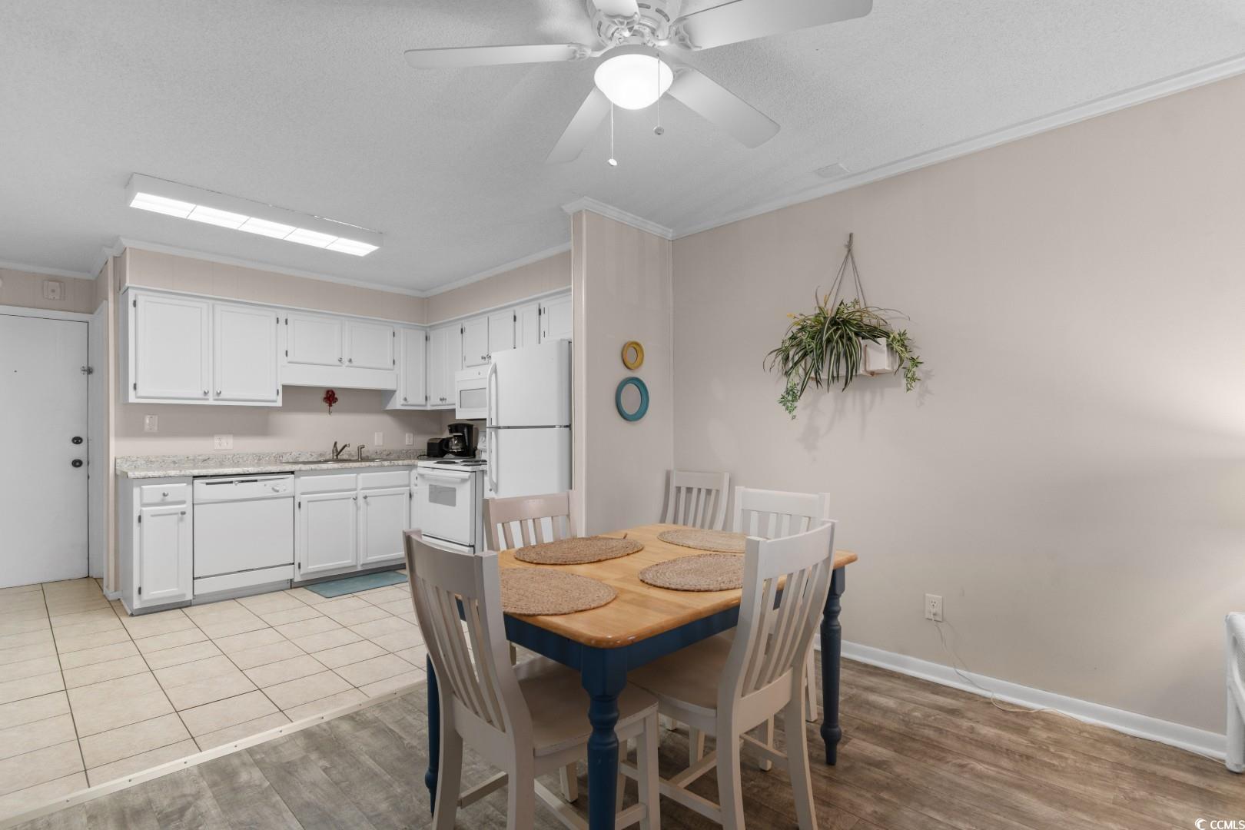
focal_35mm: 16
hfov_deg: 96.7
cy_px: 415
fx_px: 553
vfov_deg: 73.7
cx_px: 622
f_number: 4.8
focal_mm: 11
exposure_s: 2
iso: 100
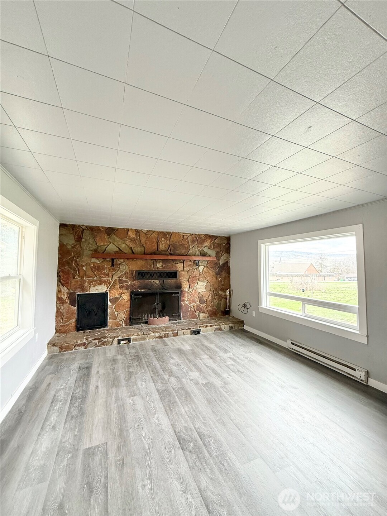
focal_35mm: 14
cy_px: 258
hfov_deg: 85.7
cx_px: 194
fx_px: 209
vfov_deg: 102.1
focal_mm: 2.22
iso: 250
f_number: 2.2
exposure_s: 1/99
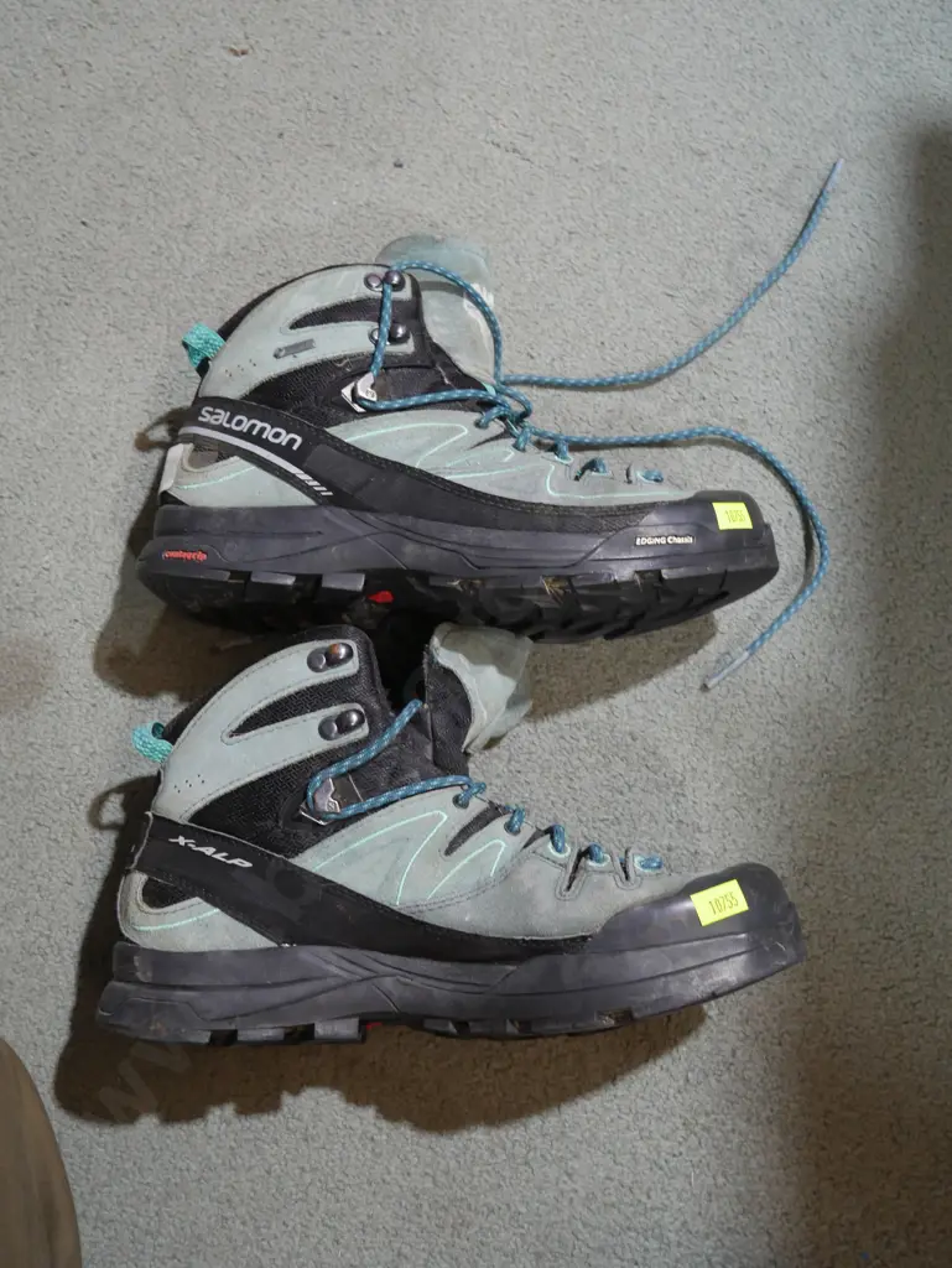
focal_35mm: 36
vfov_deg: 51.3
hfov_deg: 39.7
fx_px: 1319
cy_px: 634
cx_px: 476
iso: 640
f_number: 4
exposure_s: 1/60
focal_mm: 18
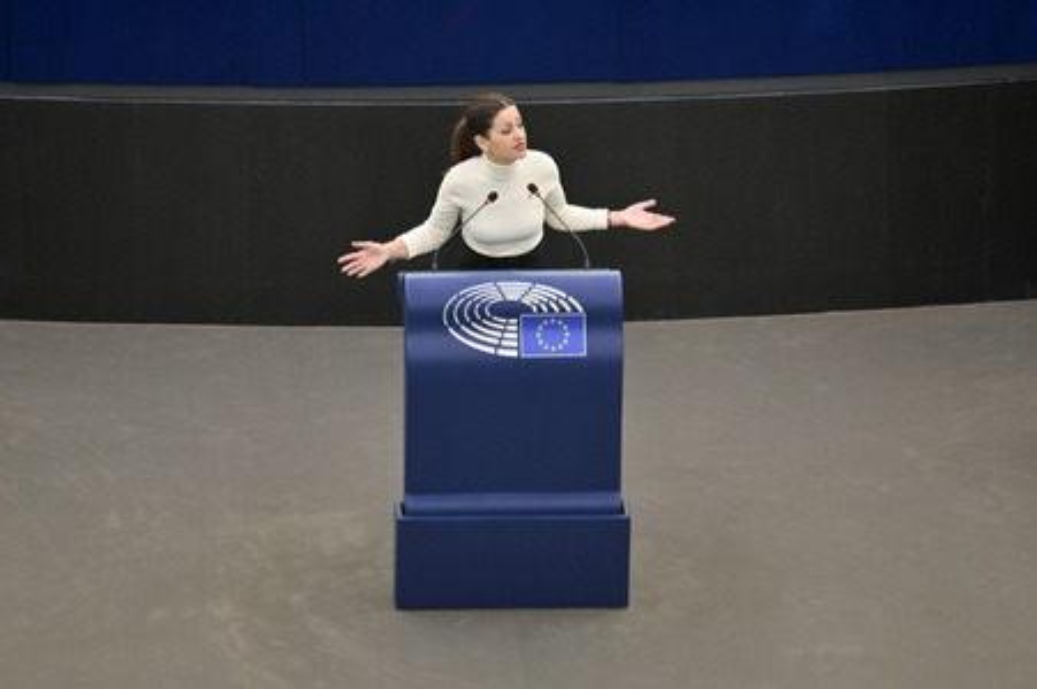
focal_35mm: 200
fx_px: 5757
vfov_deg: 6.9
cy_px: 344
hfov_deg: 10.3
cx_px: 518
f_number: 2.8
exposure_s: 1/320
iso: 1000
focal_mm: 200
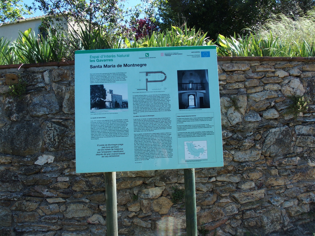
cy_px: 118
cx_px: 158
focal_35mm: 28
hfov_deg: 63.4
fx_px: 255
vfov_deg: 49.7
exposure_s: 1/400
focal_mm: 6
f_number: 3.5
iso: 100
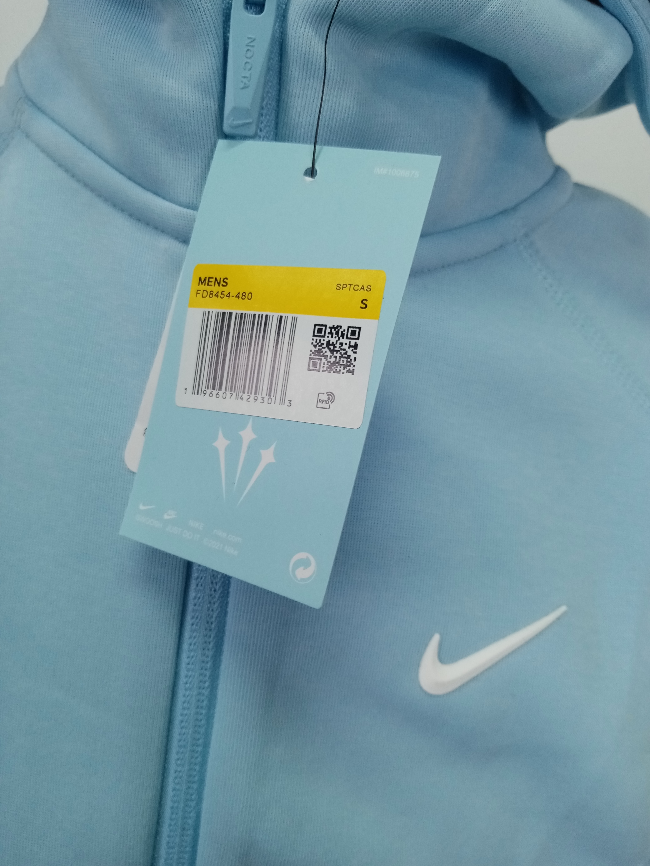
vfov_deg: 67.3
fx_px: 651
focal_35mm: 26
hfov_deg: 53.1
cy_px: 433
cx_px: 325
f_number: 1.8
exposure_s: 1/100
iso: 114
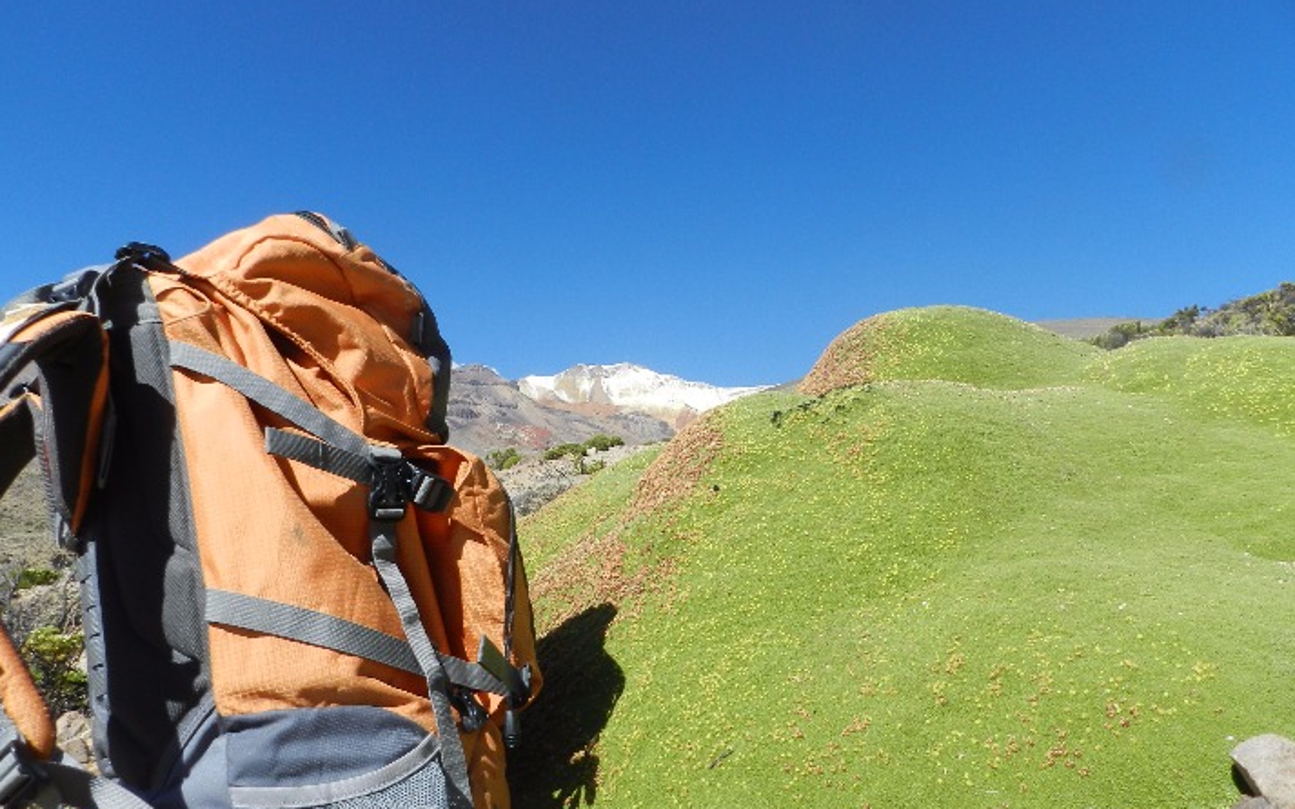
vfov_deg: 49.1
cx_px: 633
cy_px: 453
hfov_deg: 72.6
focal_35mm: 25
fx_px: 882
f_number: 4
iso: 160
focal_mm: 4
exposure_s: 1/1000
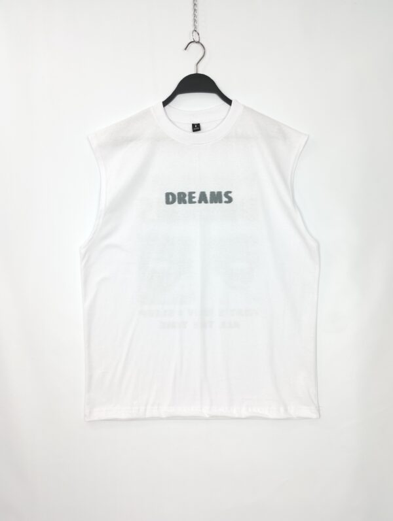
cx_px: 196
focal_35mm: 28
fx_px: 423
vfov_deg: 63.4
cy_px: 260
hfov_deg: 49.9
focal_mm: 4.27
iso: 100
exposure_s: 1/15
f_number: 1.8
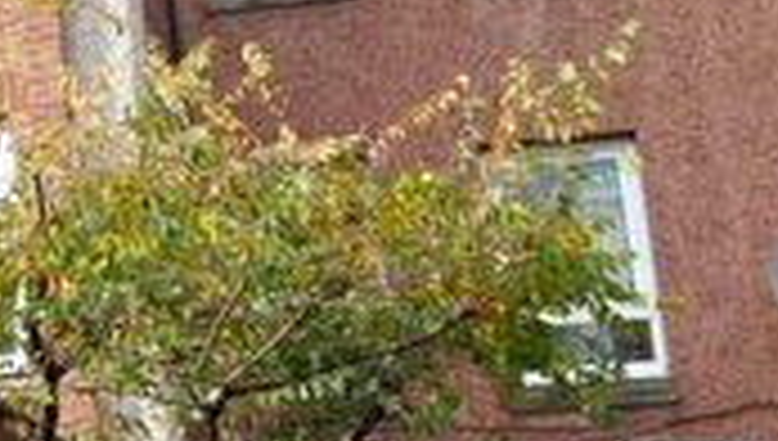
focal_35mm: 123
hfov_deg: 15.0
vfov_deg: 9.9
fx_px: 2542
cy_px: 146
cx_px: -636
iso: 200
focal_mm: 14
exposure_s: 1/125
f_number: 4.5
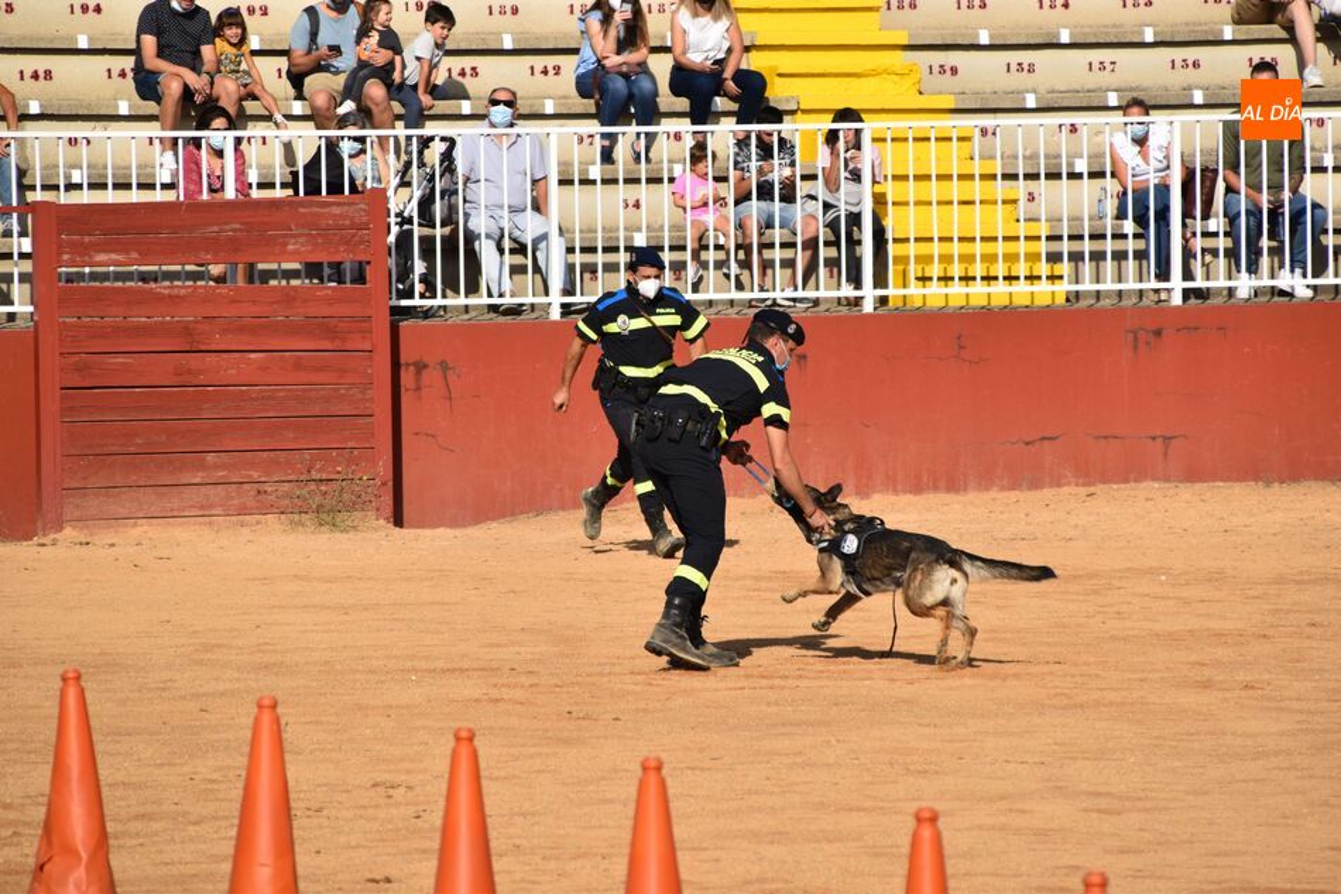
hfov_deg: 6.9
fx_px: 11172
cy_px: 447
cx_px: 670
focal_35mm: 300
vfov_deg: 4.6
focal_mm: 200
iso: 200
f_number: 7.1
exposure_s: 1/800
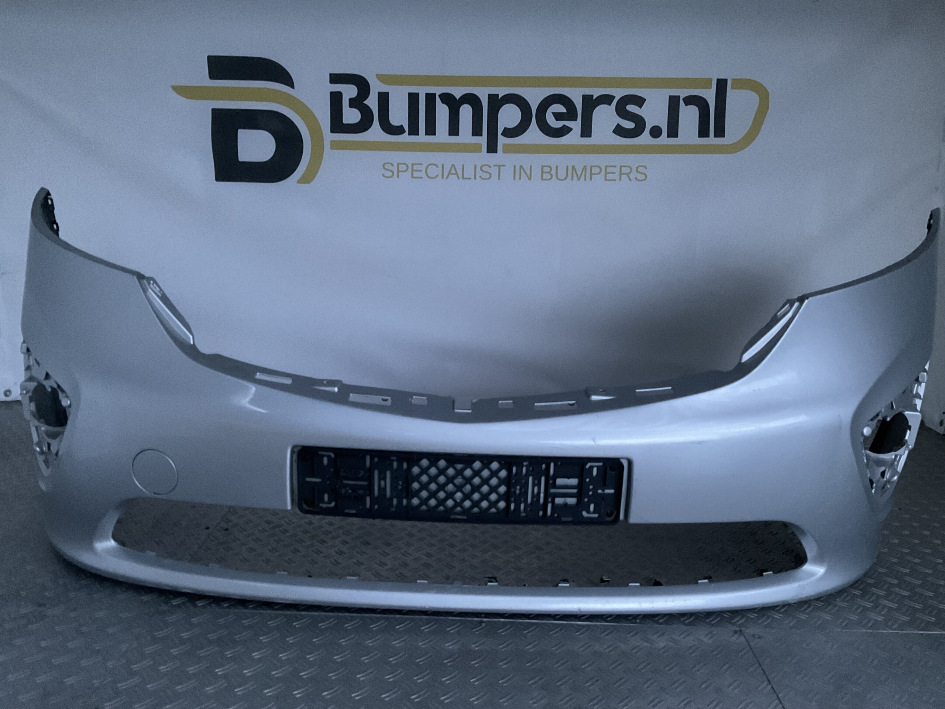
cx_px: 472
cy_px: 354
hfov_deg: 61.7
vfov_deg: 48.2
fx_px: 792
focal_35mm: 29
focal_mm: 3
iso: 400
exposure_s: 1/25
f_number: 1.8
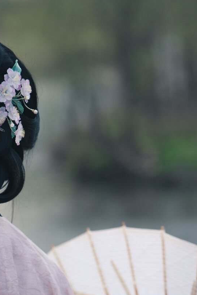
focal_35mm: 315
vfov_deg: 6.5
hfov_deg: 4.4
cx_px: 22
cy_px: 260
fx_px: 2584
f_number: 5
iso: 400
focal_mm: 142
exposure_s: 1/200
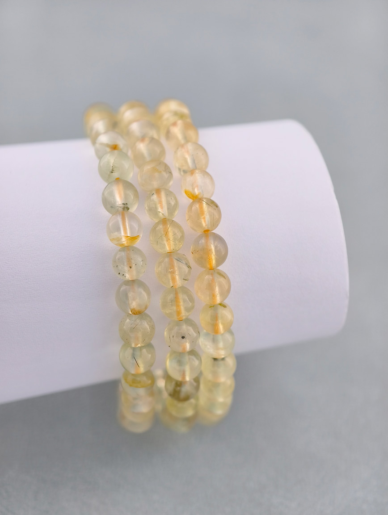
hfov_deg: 17.4
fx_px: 1267
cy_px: 258
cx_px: 194
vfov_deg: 23.0
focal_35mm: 85
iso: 125
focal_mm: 22.48
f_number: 2.67
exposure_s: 1/160
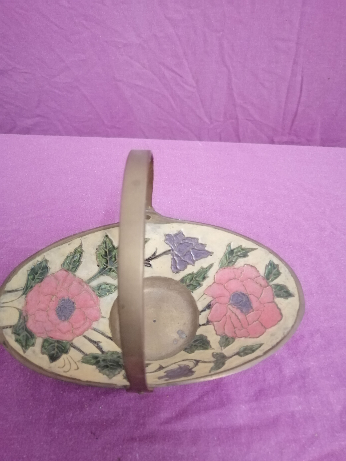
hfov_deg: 53.1
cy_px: 230
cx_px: 173
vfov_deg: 67.3
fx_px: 347
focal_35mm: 26
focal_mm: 3.96
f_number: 1.8
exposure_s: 1/20
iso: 800
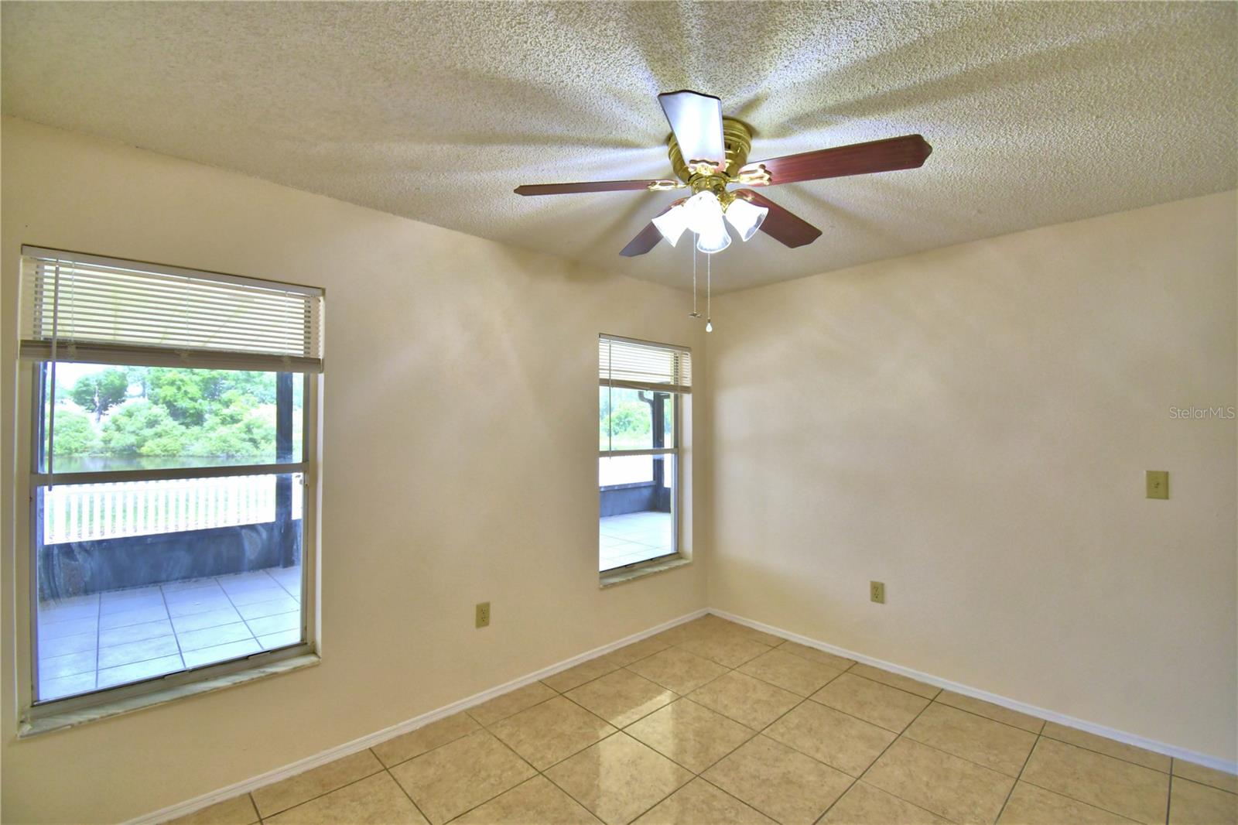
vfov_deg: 77.3
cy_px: 412
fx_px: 516
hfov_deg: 100.4
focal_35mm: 15
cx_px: 619
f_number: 4.5
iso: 200
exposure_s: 1/200
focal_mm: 10
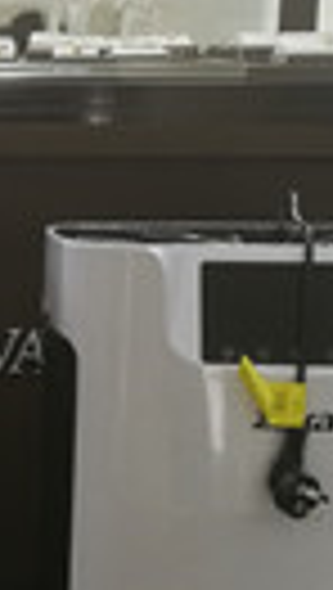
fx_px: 1408
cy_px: 347
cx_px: -342
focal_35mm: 90
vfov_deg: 23.6
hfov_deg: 12.0
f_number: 2.2
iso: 160
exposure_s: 1/33.3
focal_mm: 4.5
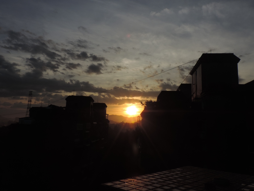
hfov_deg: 63.4
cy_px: 96
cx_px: 127
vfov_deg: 49.8
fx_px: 206
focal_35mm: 28
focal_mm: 4.9
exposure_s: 1/400
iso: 80
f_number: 7.6
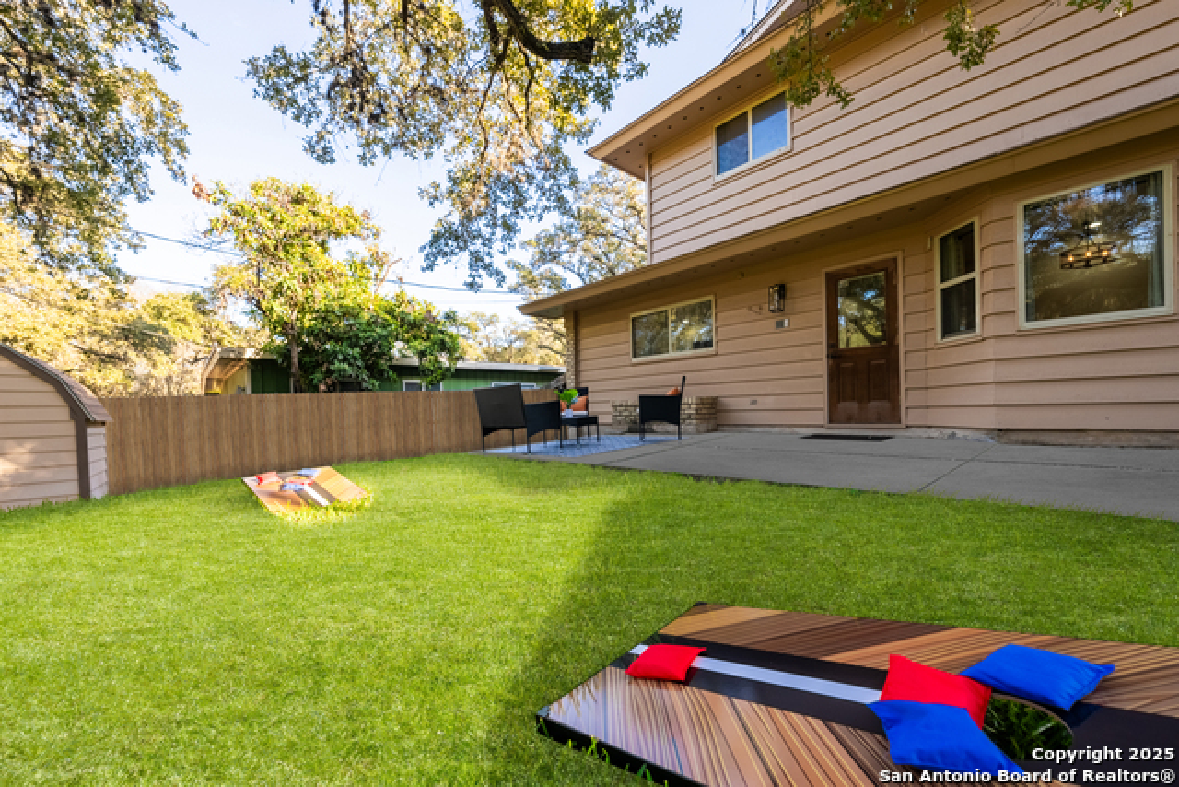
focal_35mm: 13
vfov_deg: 85.5
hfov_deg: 108.3
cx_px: 590
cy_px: 394
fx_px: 426
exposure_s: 1/1250
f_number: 6.3
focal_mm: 13
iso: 500
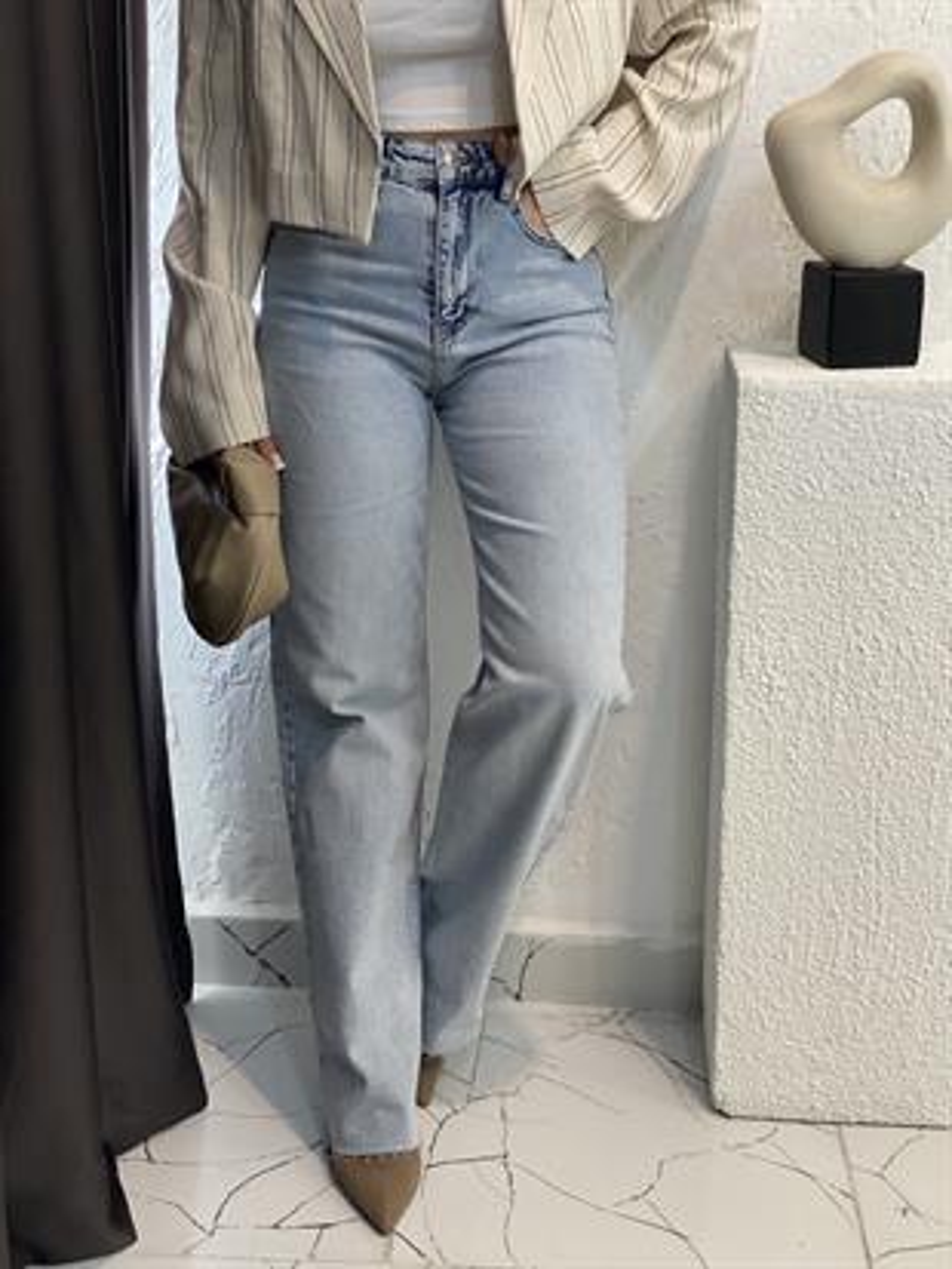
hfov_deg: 28.0
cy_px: 634
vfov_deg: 36.8
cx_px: 476
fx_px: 1906
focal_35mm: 52
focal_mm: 6
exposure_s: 1/122
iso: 125
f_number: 2
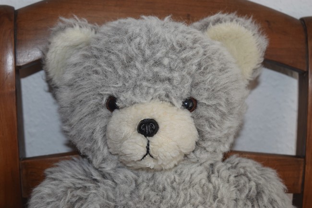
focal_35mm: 54
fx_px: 468
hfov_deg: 36.9
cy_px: 104
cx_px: 156
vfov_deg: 25.0
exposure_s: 1/60
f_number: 7.1
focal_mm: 36
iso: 450
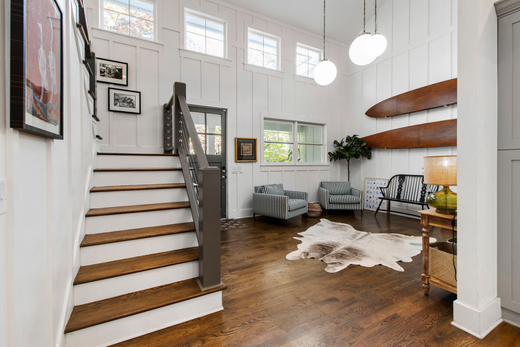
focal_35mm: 15
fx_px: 217
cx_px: 260
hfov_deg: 100.4
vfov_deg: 77.3
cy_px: 174
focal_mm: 10
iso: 100
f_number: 8
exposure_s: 1.6
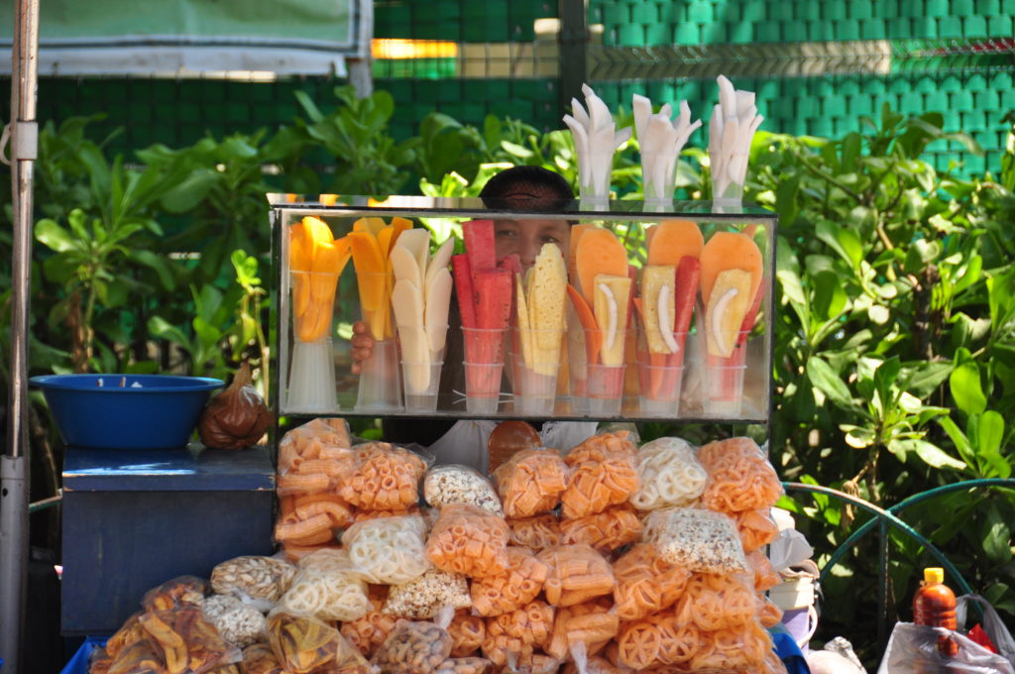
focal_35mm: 202
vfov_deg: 6.8
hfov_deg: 10.2
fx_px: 5702
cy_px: 337
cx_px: 508
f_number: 5.6
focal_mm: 135
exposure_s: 1/640
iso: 400
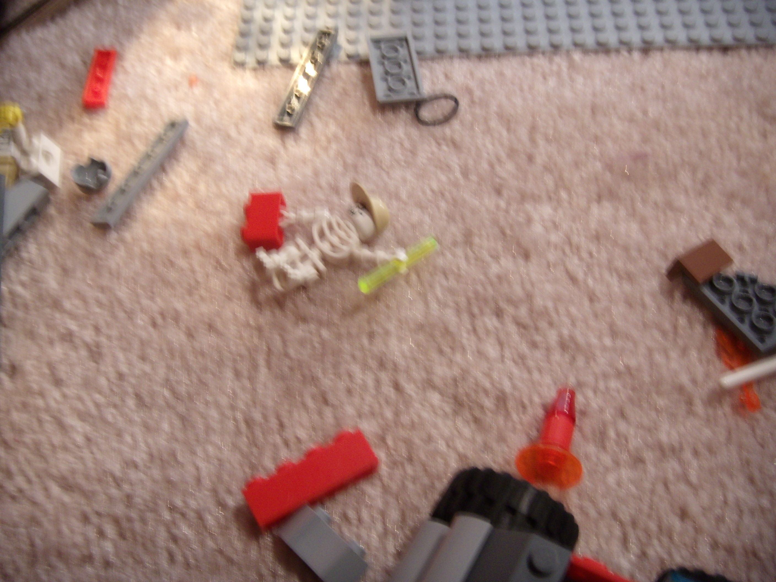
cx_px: 388
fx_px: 852
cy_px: 291
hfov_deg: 49.0
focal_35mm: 38
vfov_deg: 37.7
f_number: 3.5
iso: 100
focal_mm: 6.4
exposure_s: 1/8.43
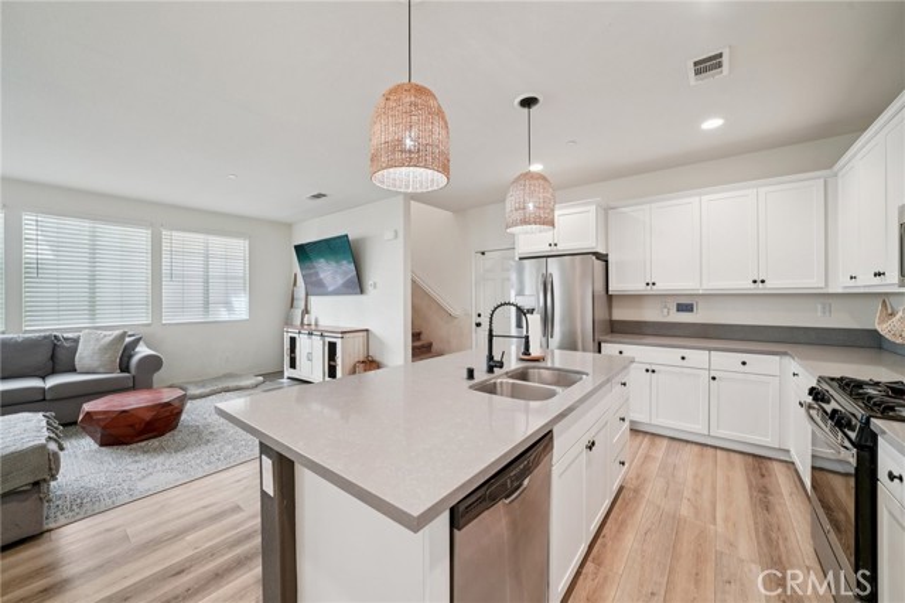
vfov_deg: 85.4
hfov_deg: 108.4
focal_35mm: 13
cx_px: 452
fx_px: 327
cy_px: 302
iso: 400
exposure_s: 1/13
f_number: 8
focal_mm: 13
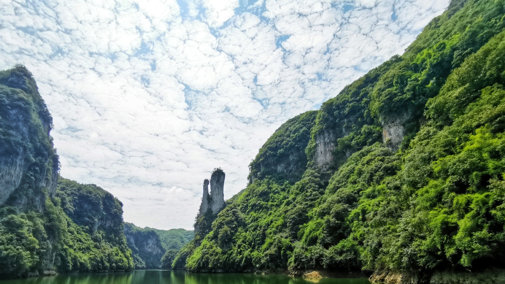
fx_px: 254
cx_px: 249
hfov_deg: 89.6
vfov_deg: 56.9
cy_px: 192
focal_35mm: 19
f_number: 2.2
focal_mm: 2.26
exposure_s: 1/2817
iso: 50
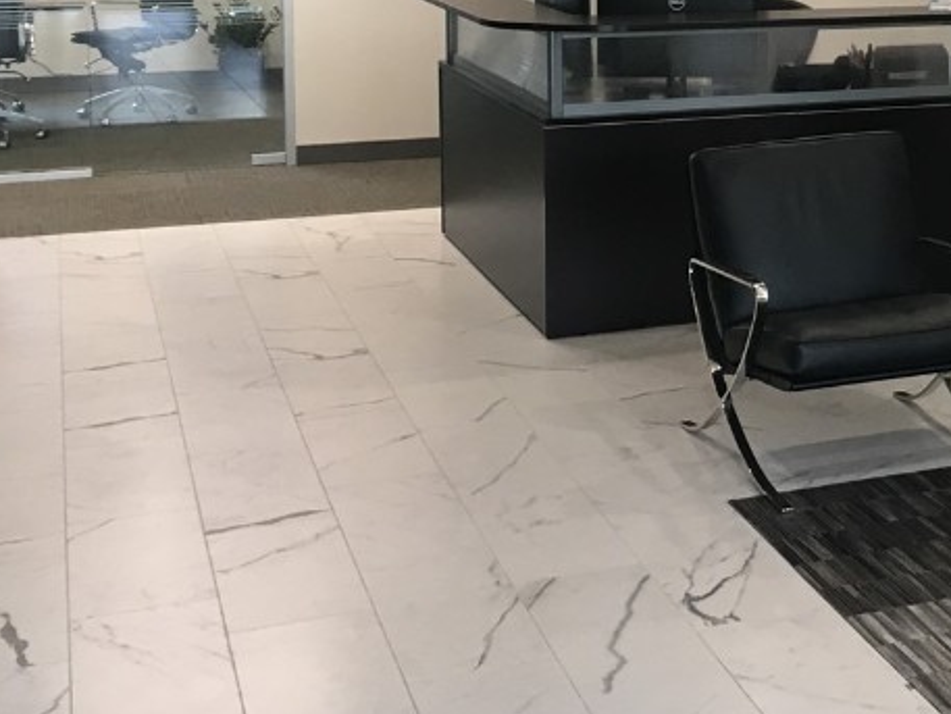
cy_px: 31
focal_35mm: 65
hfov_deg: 28.4
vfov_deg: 21.9
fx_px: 1786
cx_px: 899
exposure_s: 1/30
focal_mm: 4.15
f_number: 2.2
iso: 80
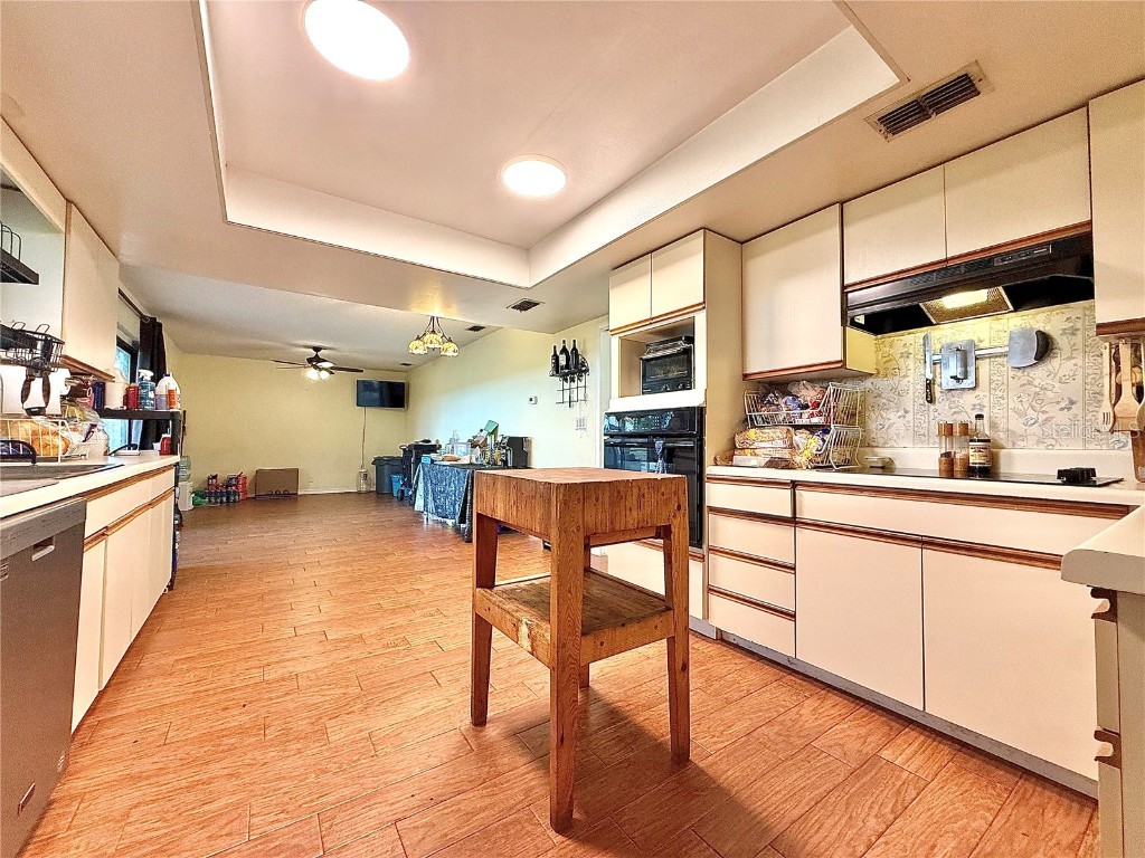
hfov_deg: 102.1
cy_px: 429
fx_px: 463
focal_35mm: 14
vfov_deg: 85.7
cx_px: 572
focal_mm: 2.22
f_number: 2.2
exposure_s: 1/60
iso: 200
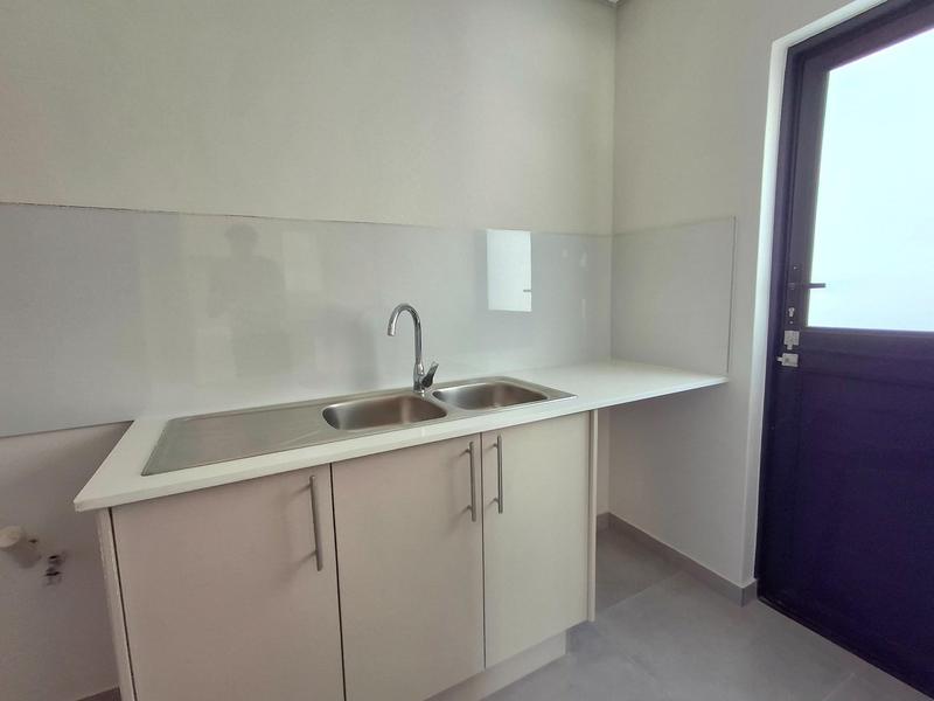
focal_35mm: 16
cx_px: 467
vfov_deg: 78.1
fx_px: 432
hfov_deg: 94.5
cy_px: 350
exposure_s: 1/120
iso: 50
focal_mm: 1.64
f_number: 2.2
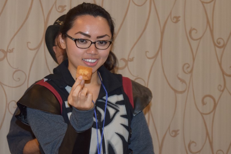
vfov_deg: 11.9
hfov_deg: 17.6
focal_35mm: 116
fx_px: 743
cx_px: 84
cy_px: 73
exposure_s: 1/60
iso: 2000
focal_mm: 55
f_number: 5.6
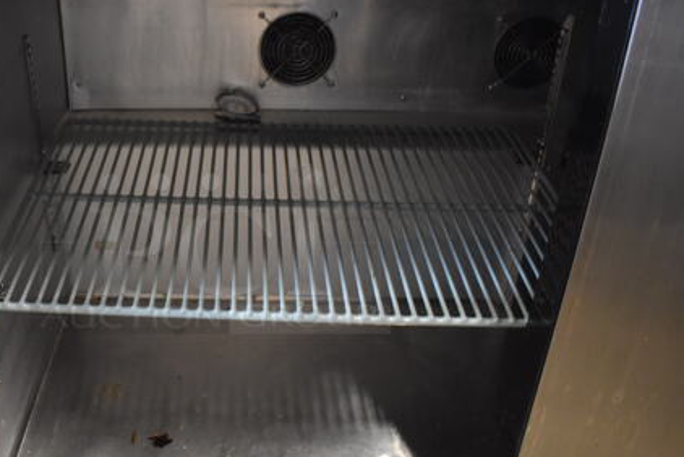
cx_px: 211
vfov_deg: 34.2
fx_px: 741
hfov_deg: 48.4
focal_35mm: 39
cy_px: 248
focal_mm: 18
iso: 3200
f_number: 3.5
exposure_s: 1/30
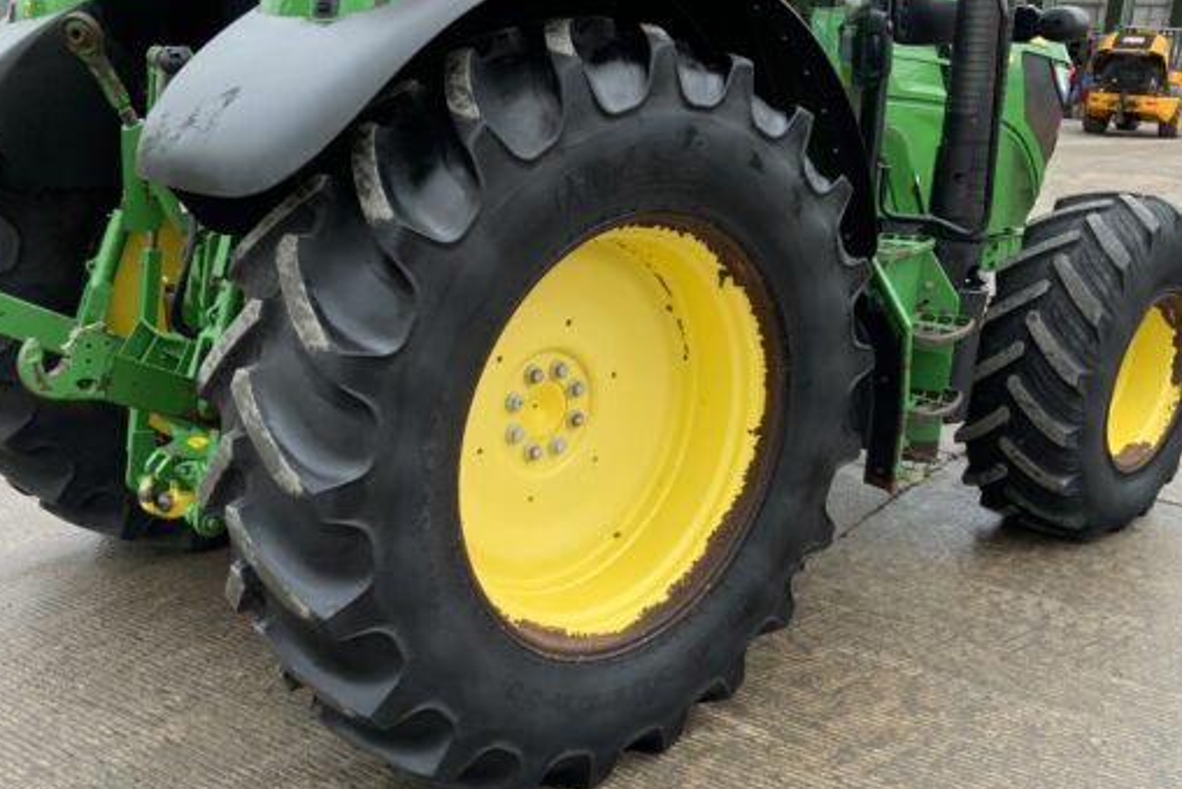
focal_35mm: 38
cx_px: 561
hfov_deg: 50.7
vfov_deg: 35.0
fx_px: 1248
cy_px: 465
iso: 32
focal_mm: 3
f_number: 1.8
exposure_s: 1/122
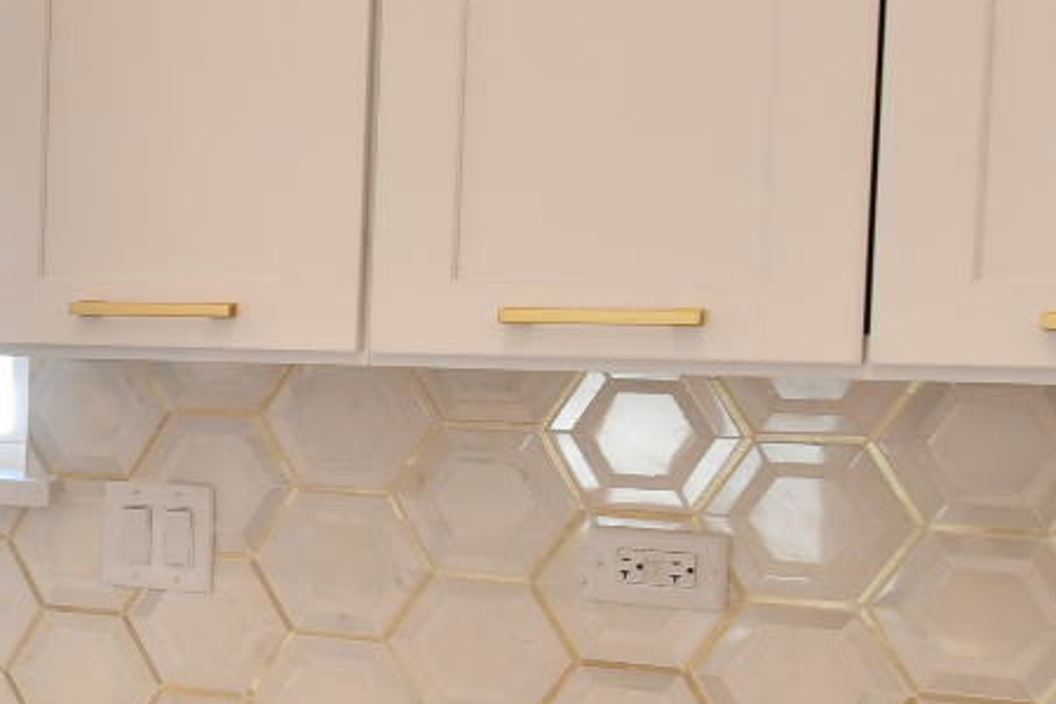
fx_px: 2112
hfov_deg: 21.8
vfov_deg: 18.9
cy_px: 444
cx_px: -655
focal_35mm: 72
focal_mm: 10
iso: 500
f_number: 6.3
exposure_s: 1/40
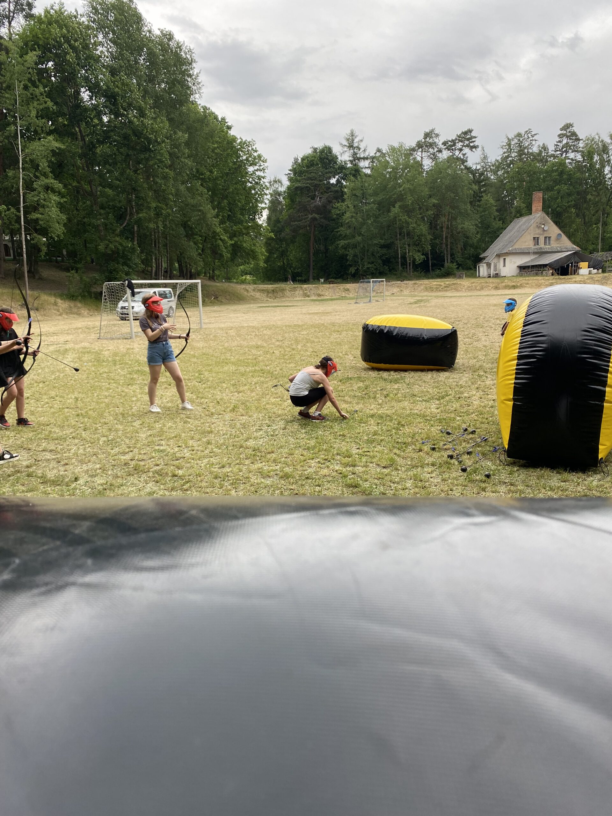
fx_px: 613
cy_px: 408
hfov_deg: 53.1
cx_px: 306
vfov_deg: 67.3
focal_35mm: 26
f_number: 1.8
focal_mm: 4.25
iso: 32
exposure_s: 1/473
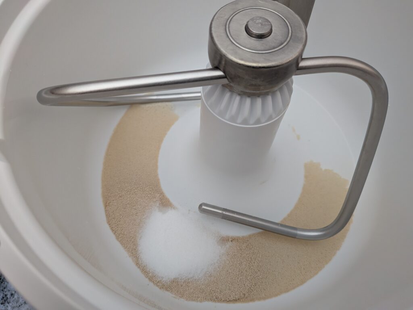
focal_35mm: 24
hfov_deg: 71.6
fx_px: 286
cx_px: 206
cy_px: 155
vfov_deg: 56.8
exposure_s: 1/100
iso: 198
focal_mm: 4.53
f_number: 1.7
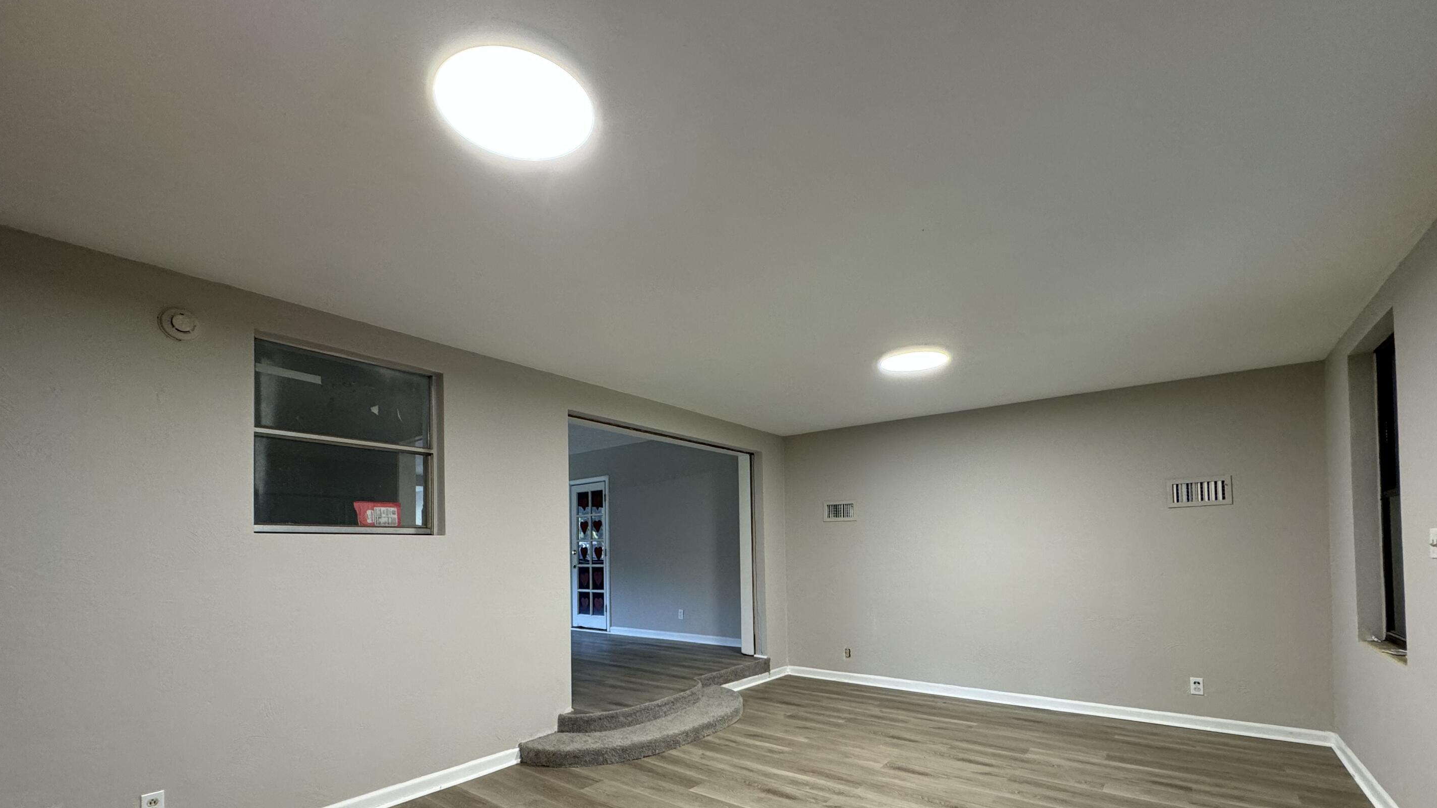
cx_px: 710
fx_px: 610
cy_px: 537
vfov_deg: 65.4
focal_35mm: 16
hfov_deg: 99.4
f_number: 2.2
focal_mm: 2.22
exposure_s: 1/60
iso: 200
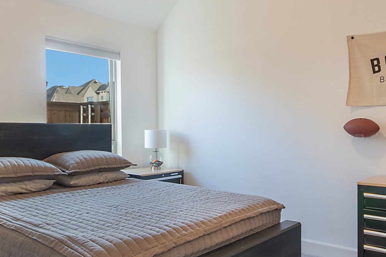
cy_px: 127
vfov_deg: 41.1
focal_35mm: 32
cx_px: 212
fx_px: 343
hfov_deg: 58.6
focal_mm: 10
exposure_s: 1/10
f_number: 11
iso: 100
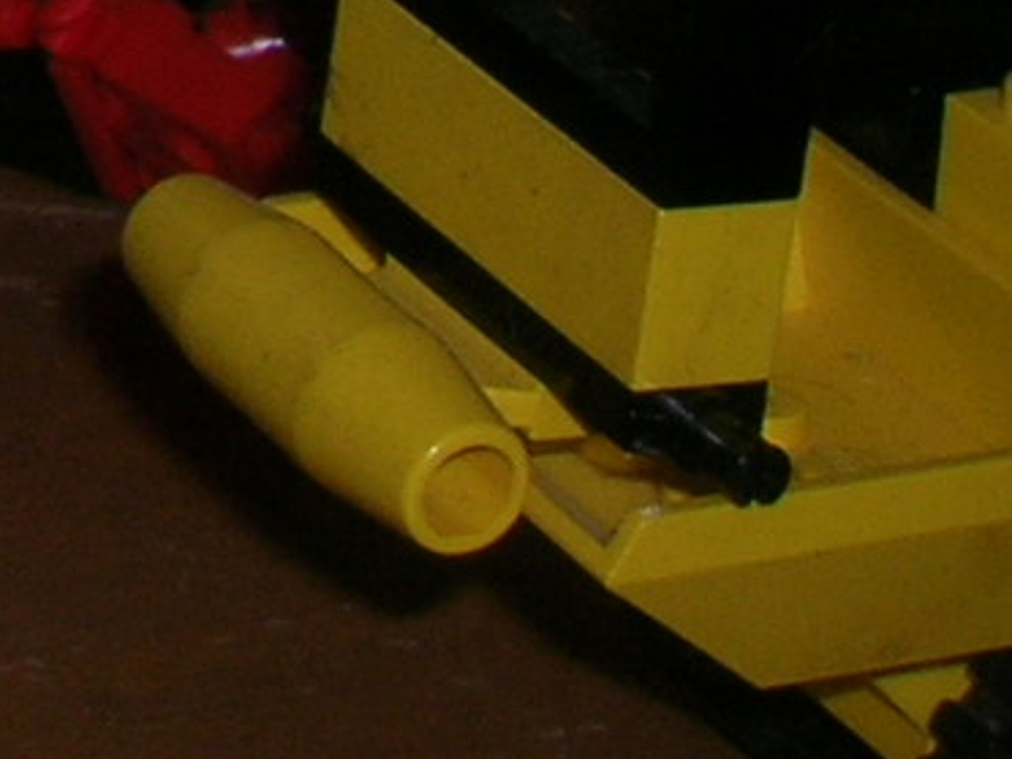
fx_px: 5789
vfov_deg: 7.0
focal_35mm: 198
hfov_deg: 9.0
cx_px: -1426
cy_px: -1251
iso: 50
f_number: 4.9
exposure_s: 1/60.1
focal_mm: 6
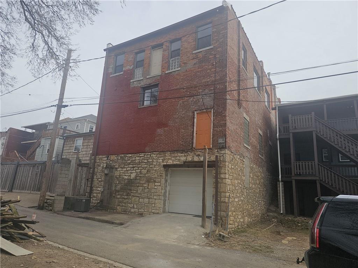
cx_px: 179
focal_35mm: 23
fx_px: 238
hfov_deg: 73.9
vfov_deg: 58.9
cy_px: 134
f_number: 1.7
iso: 10
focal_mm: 6.3
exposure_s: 1/711
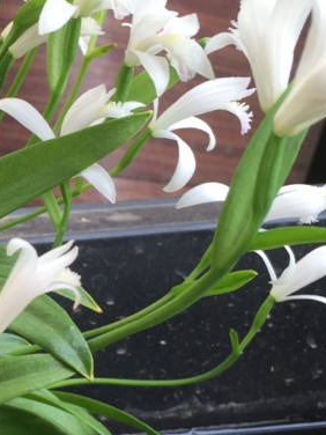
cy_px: 287
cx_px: -49
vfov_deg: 24.6
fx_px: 992
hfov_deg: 17.9
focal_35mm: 79
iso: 32
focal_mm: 4.15
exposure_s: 1/60
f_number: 2.2
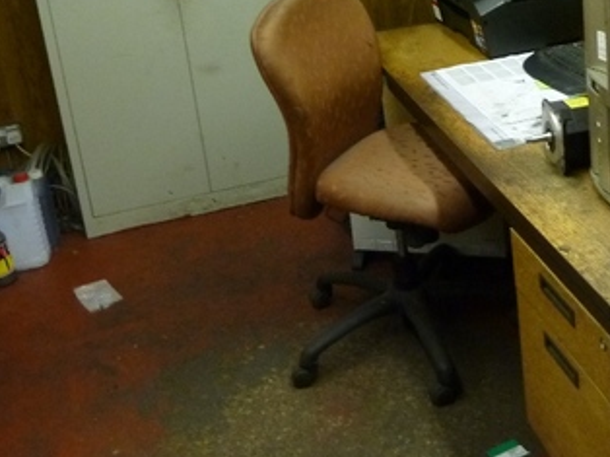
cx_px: 455
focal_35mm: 51
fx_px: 898
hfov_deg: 36.7
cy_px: 37
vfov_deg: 27.4
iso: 320
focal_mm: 4.1
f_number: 3.3
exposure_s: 1/30
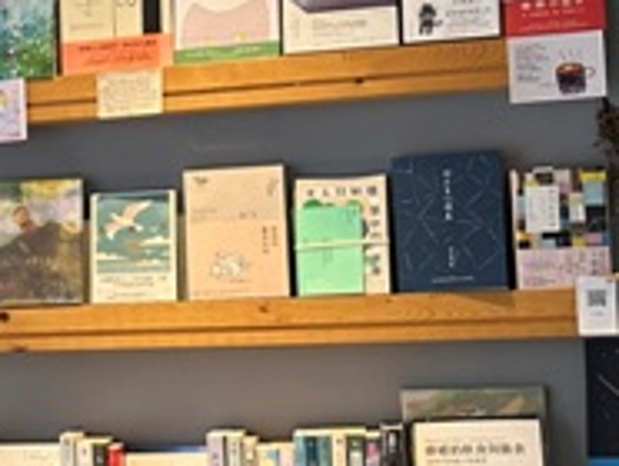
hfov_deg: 17.0
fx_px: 1844
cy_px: 273
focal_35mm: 103
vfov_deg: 14.4
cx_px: -339
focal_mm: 6.86
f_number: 1.78
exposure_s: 1/120
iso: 160
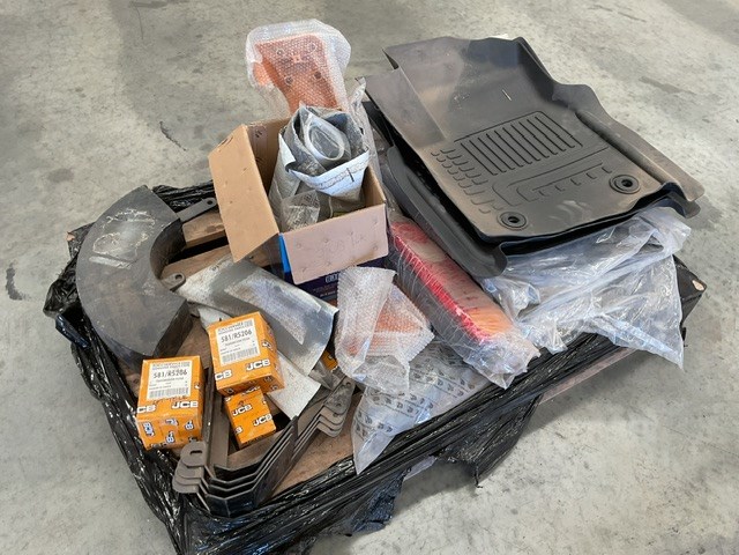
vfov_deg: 48.2
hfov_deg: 61.7
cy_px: 278
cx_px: 370
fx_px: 619
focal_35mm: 29
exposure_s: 1/60
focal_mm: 3
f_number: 1.8
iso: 50
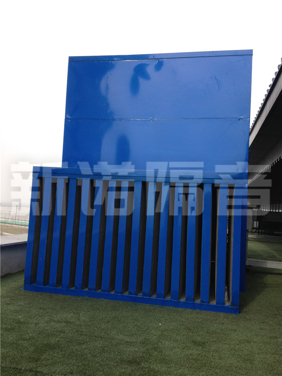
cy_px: 188
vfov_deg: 52.6
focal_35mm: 35
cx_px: 141
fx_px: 380
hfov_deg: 40.7
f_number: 2.4
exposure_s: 1/767
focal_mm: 4.28
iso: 50
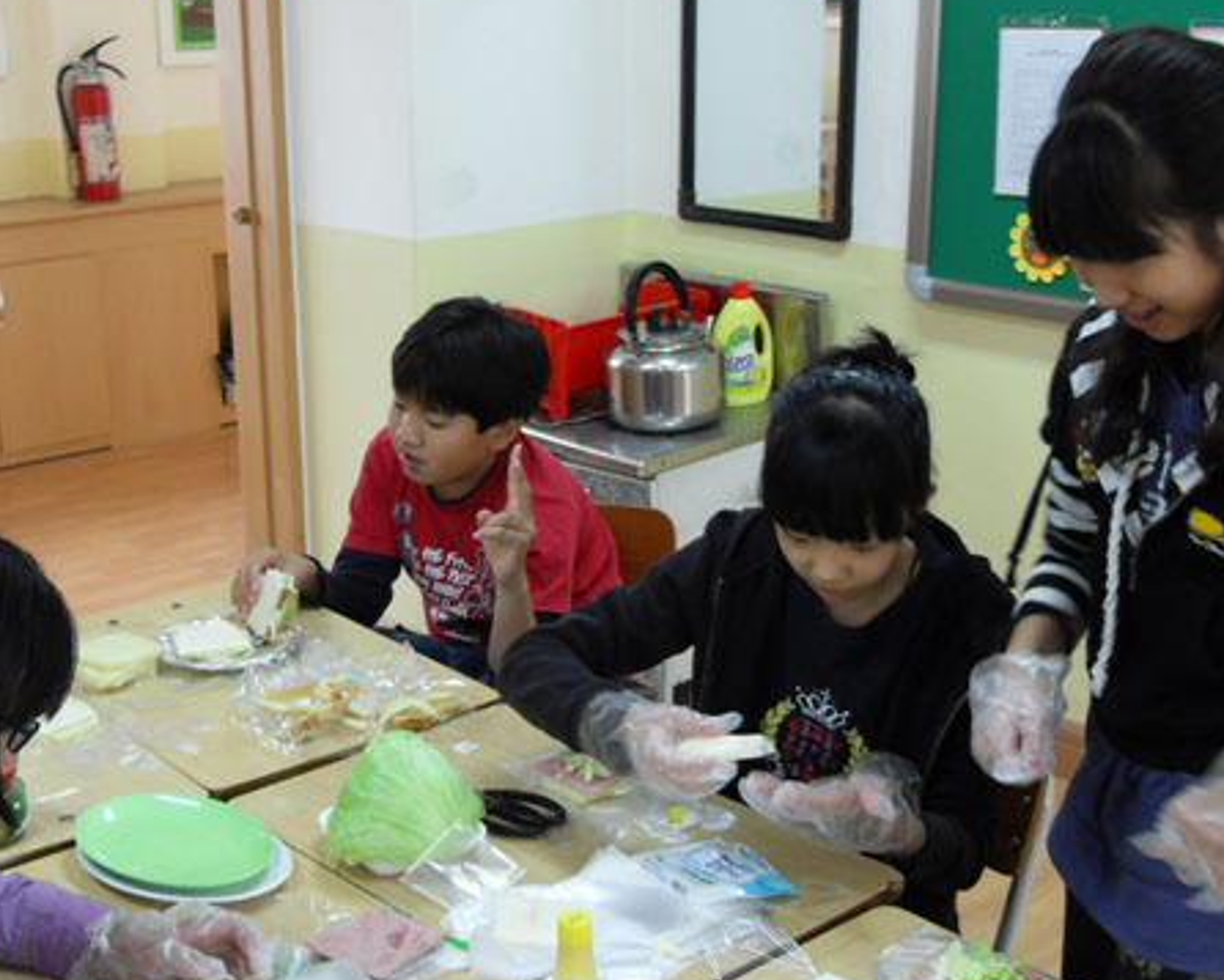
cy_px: 609
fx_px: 1775
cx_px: 527
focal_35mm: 49
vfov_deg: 30.7
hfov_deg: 38.0
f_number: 2.8
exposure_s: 1/30
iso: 100
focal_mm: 6
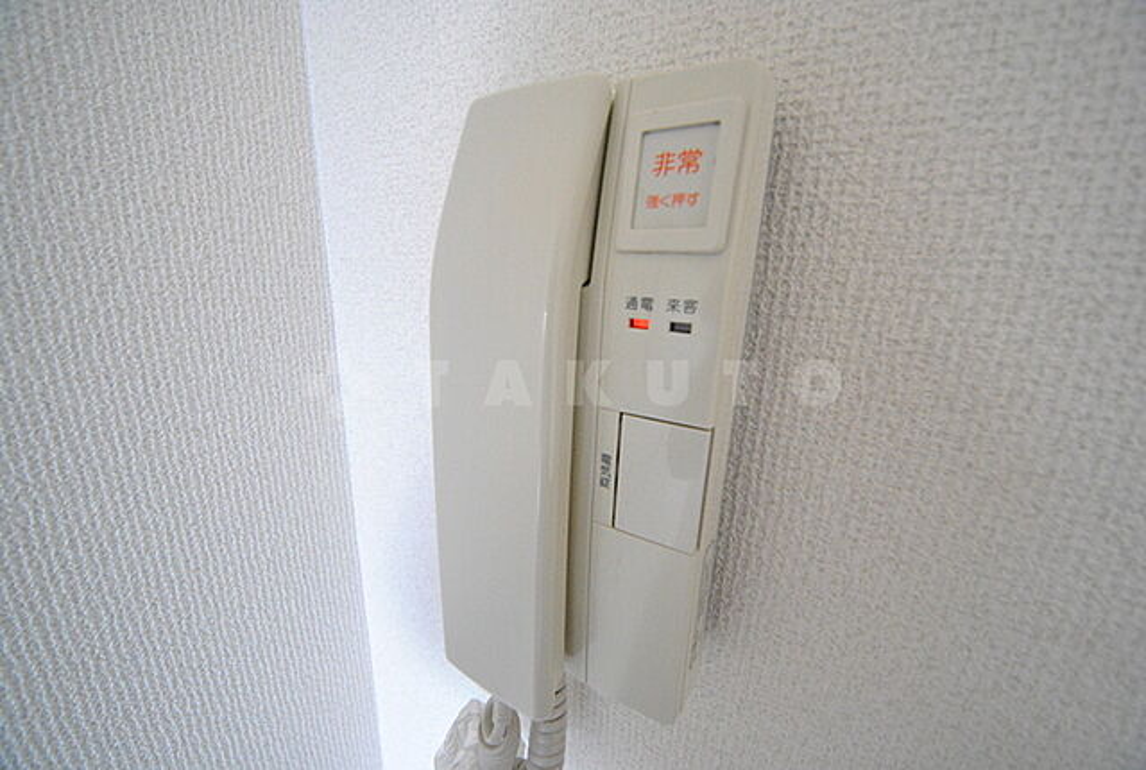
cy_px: 385
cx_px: 573
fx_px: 383
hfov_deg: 112.5
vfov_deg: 90.3
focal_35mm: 12
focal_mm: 8
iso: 1600
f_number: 4.5
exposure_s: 1/30
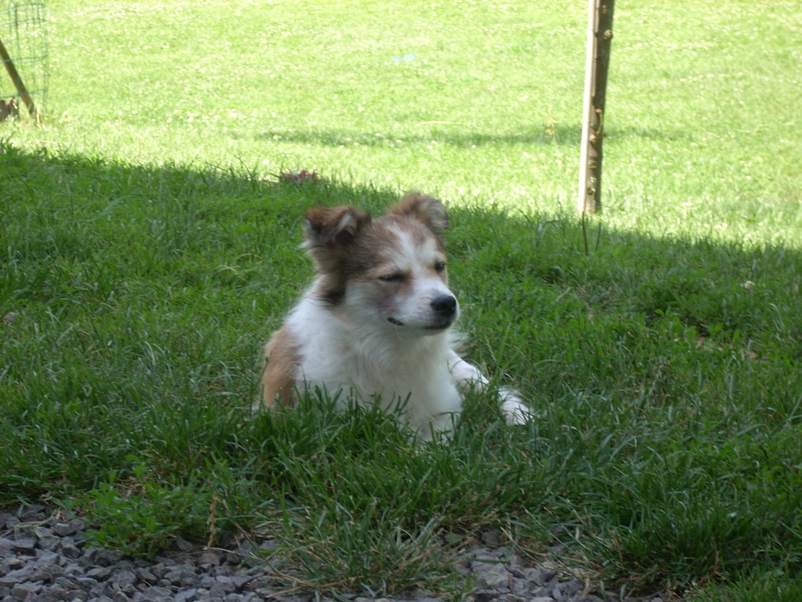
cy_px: 301
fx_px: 2618
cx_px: 401
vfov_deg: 13.1
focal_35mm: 113
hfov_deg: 17.4
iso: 64
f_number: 5.2
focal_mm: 18.6
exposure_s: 1/71.3
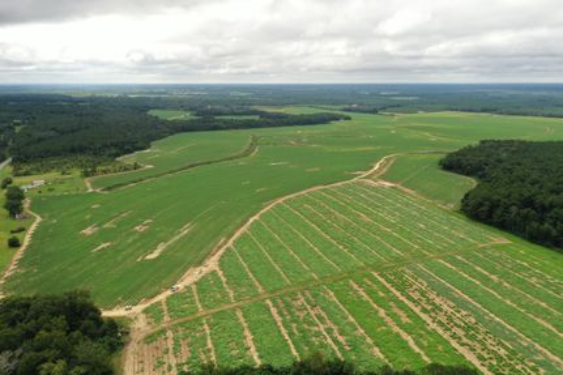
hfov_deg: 65.5
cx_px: 282
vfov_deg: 46.4
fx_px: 438
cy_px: 188
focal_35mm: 28
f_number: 6.3
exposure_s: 1/60
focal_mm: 10.26
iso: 100
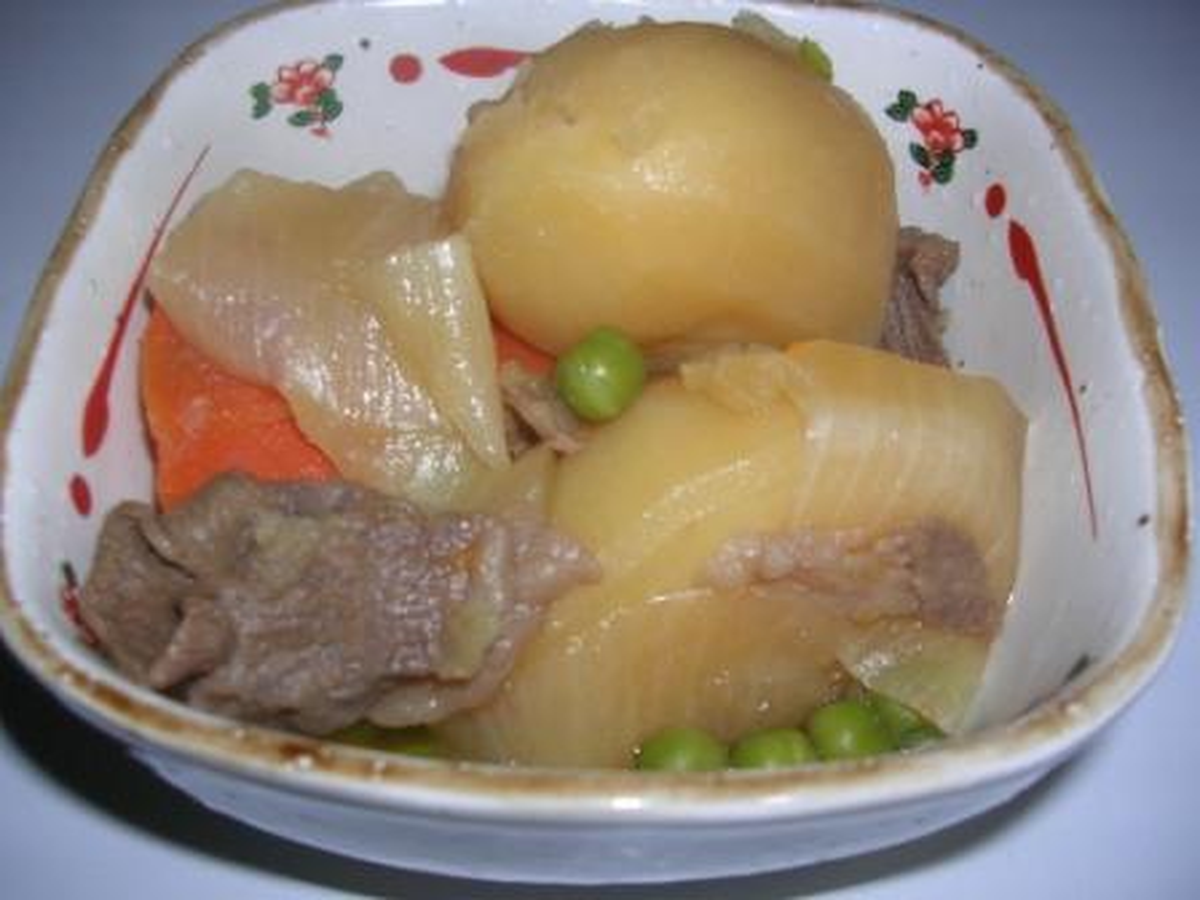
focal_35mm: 38
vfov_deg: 37.7
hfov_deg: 49.0
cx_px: 600
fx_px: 1317
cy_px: 450
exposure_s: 1/60.1
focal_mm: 5.8
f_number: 2.8
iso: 50
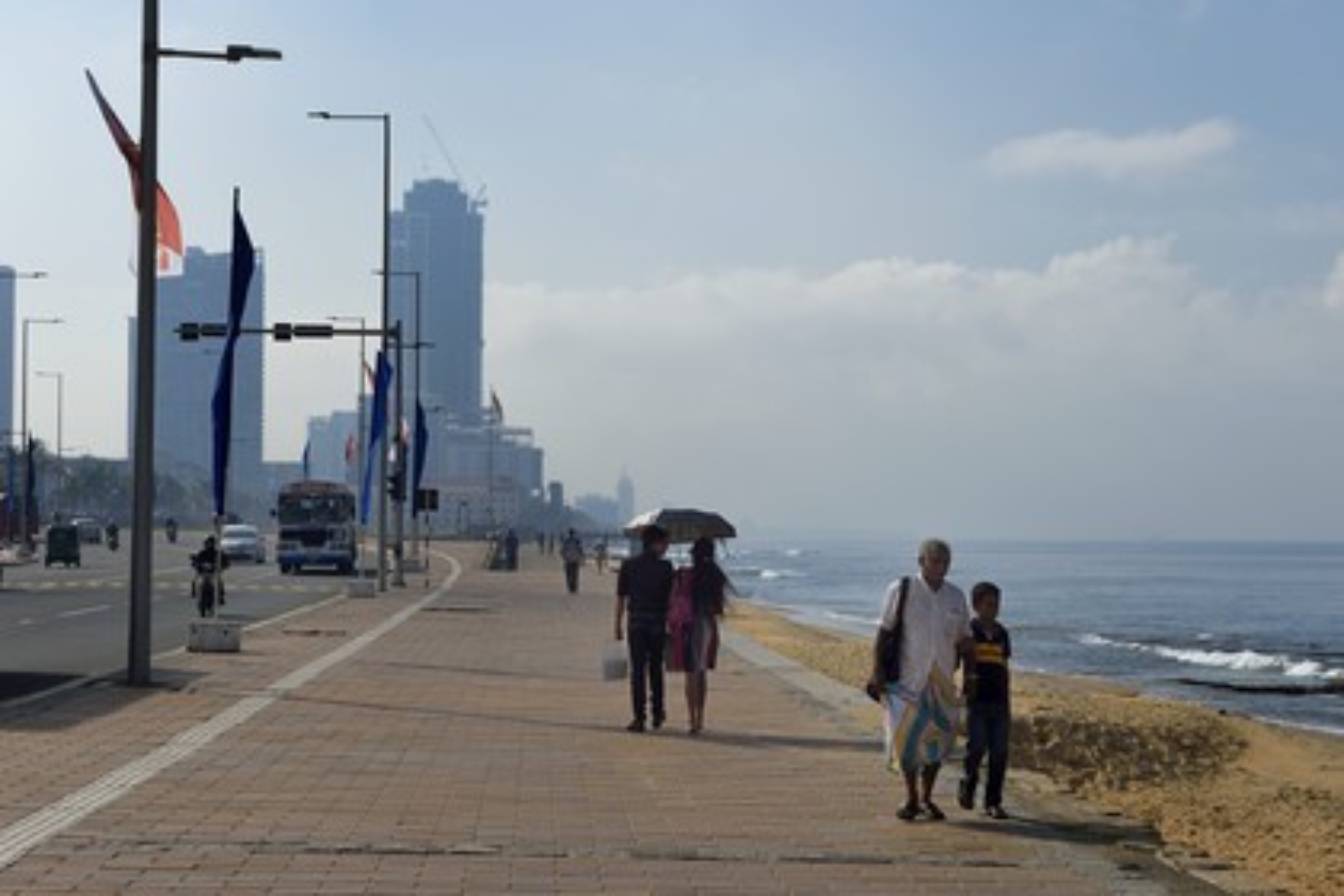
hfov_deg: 28.8
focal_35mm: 70
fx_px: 2613
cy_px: 448
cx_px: 672
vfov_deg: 19.5
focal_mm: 70
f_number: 14
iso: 200
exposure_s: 1/320
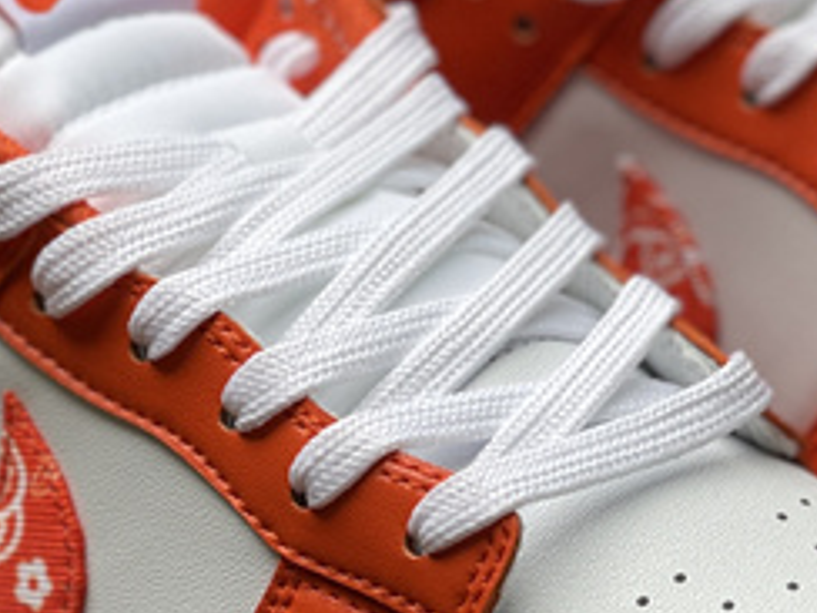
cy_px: 430
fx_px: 4579
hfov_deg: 10.2
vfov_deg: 7.7
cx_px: 552
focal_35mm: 194
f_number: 2.2
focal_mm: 7.5
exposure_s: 1/121
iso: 20
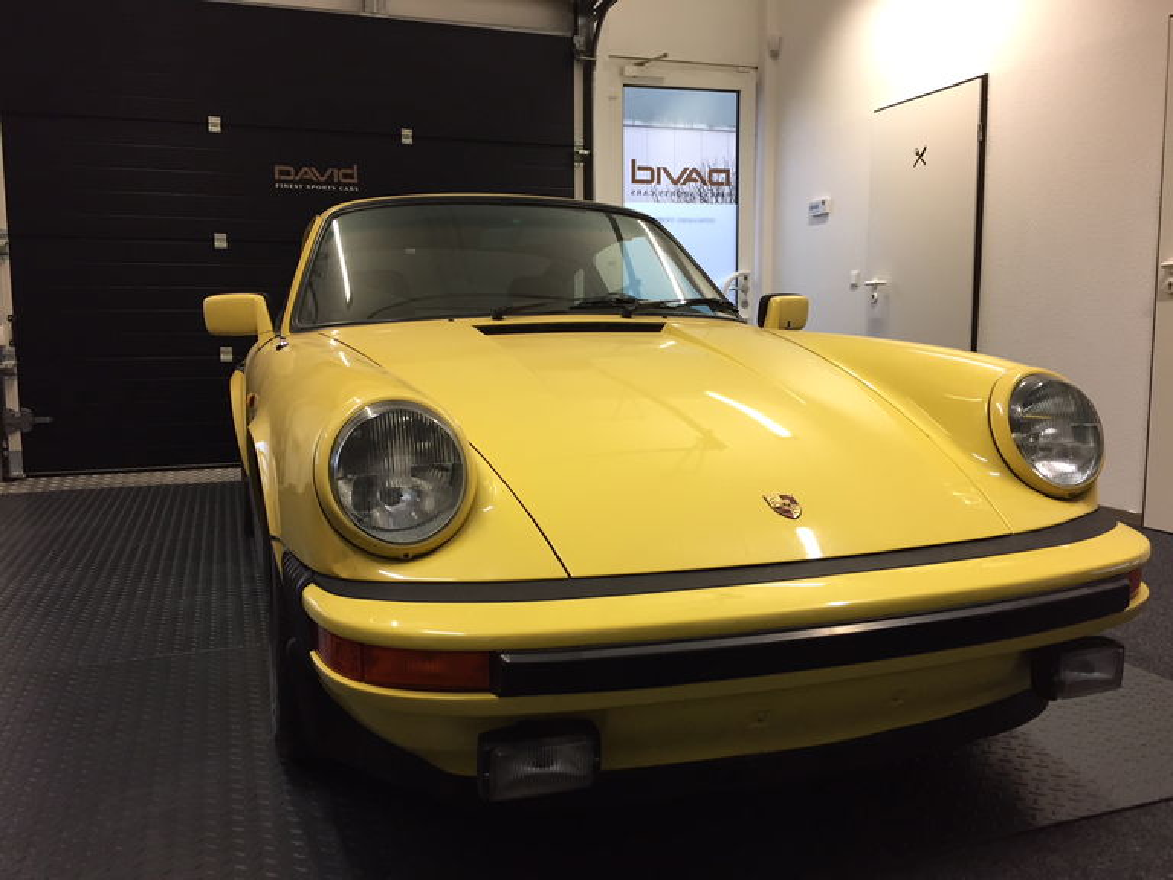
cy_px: 440
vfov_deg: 48.2
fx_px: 983
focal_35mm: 29
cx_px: 586
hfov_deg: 61.7
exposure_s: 1/33
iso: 64
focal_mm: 4.15
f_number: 2.2
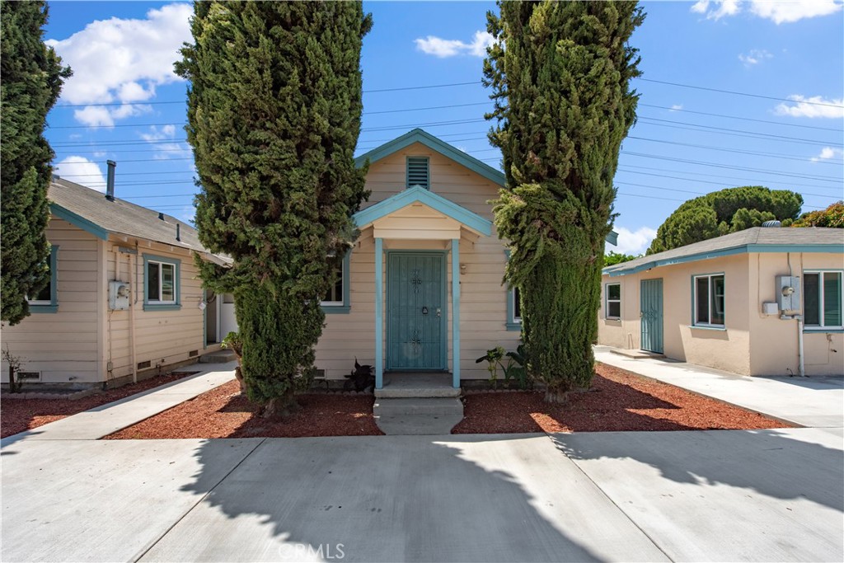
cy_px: 282
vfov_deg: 73.8
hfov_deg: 96.7
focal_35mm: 16
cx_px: 422
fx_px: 375
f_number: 10
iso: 200
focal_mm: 16
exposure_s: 1/400
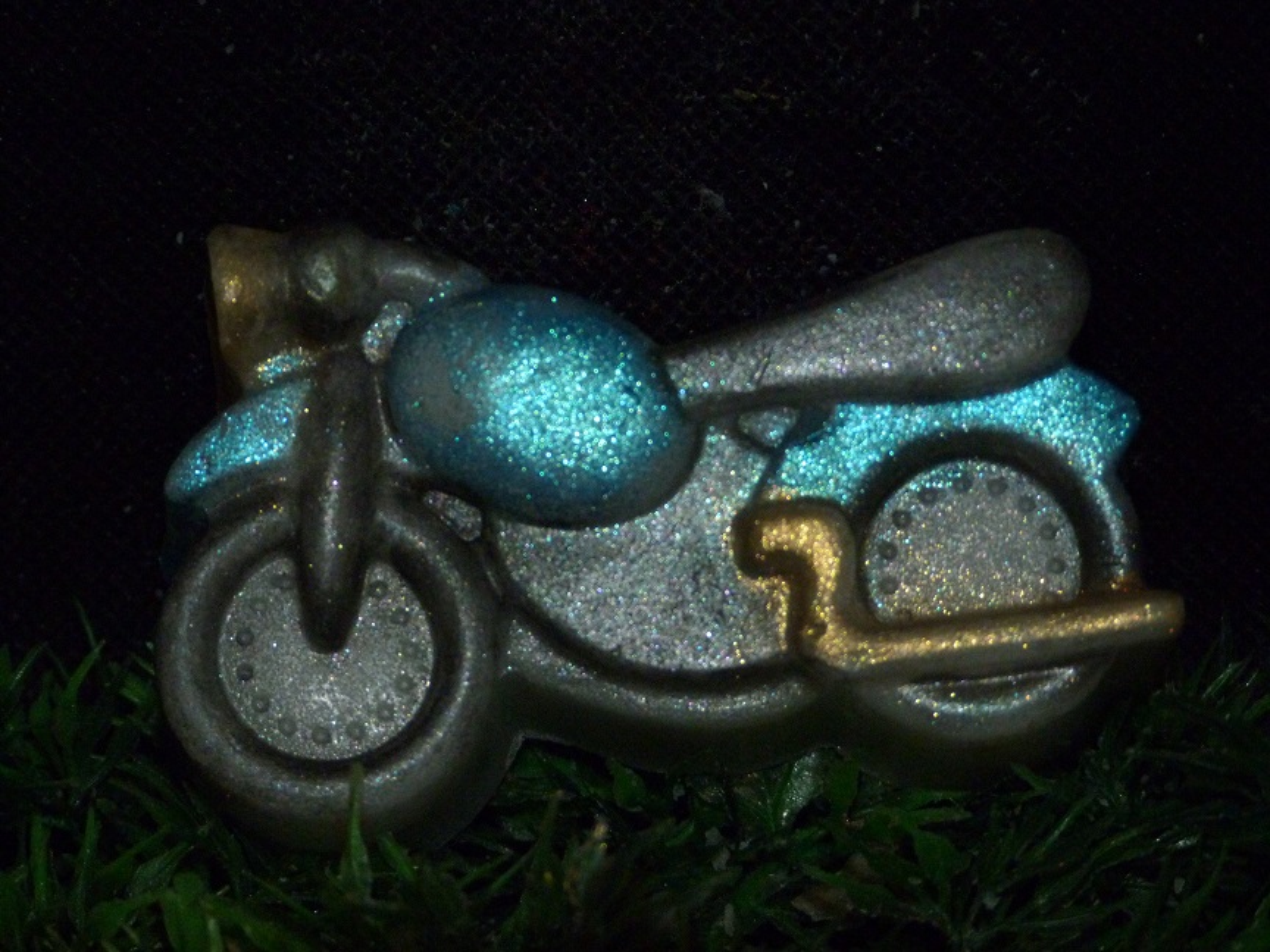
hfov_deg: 14.4
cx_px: 635
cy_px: 476
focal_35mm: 137
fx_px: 5026
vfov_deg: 10.8
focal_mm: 24.6
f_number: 3.6
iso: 400
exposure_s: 1/60
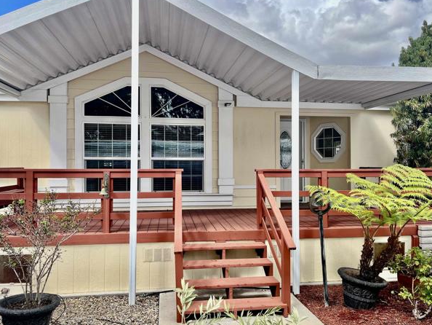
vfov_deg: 49.8
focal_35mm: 28
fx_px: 350
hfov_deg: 63.4
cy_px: 165
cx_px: 218
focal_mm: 5.1
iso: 50
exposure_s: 1/1477
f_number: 1.6
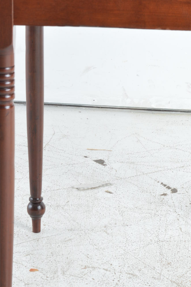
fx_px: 1332
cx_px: 143
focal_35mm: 167
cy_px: 84
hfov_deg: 8.2
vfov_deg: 12.3
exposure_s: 1/100
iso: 100
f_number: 11
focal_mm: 48
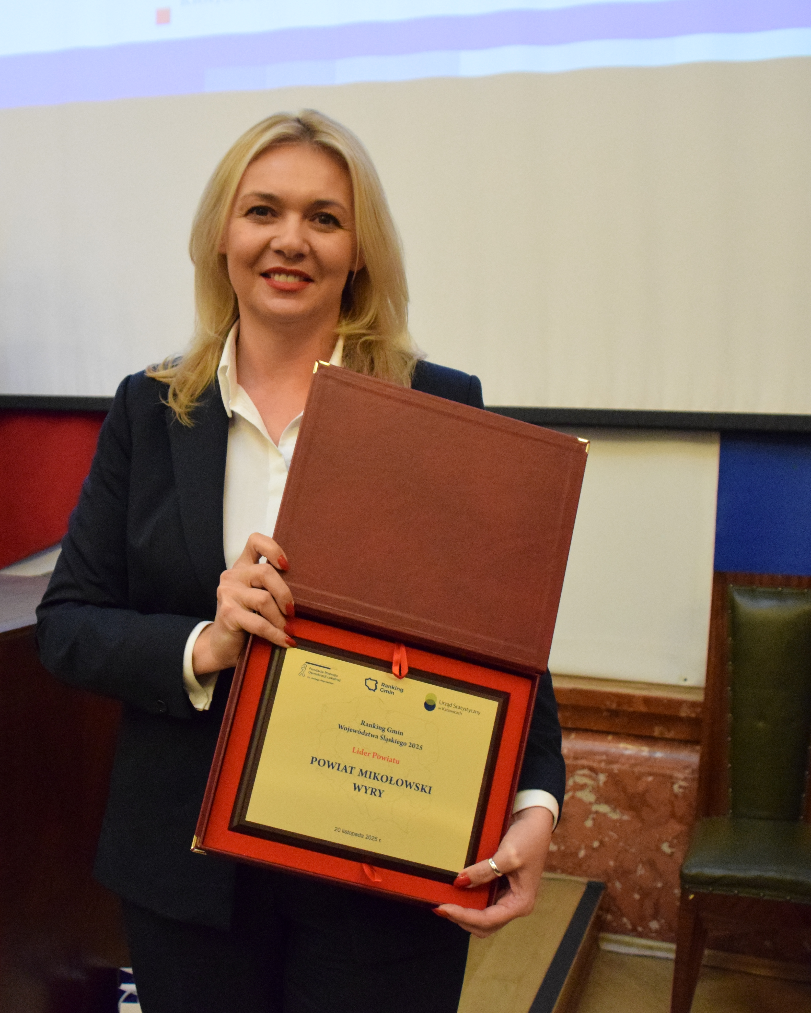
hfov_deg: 33.4
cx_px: 282
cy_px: 504
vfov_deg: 41.4
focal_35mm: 45
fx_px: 1341
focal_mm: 21
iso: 4000
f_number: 3.5
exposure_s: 1/80
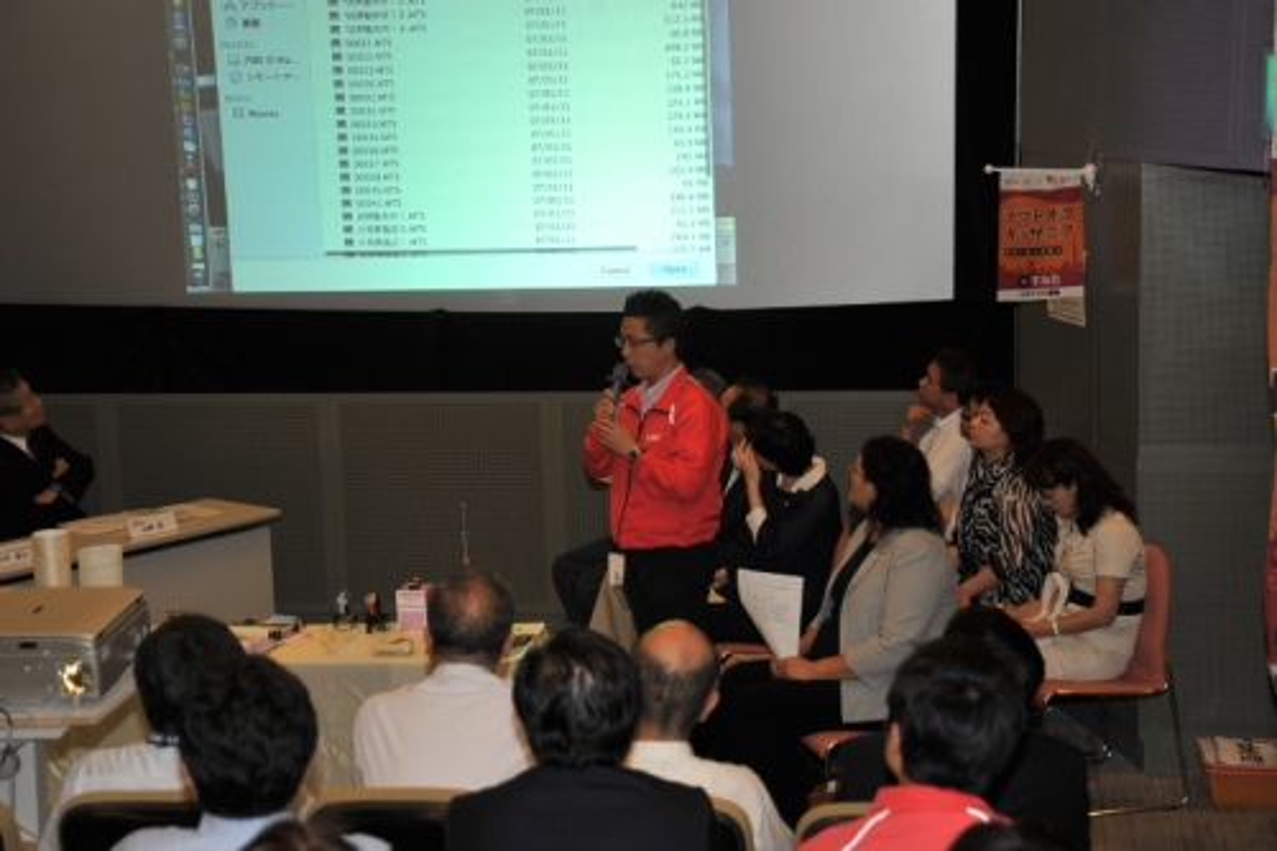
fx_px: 2305
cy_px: 426
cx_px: 638
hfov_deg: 31.0
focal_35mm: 65
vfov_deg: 20.9
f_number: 5
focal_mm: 65
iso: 500
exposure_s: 1/60
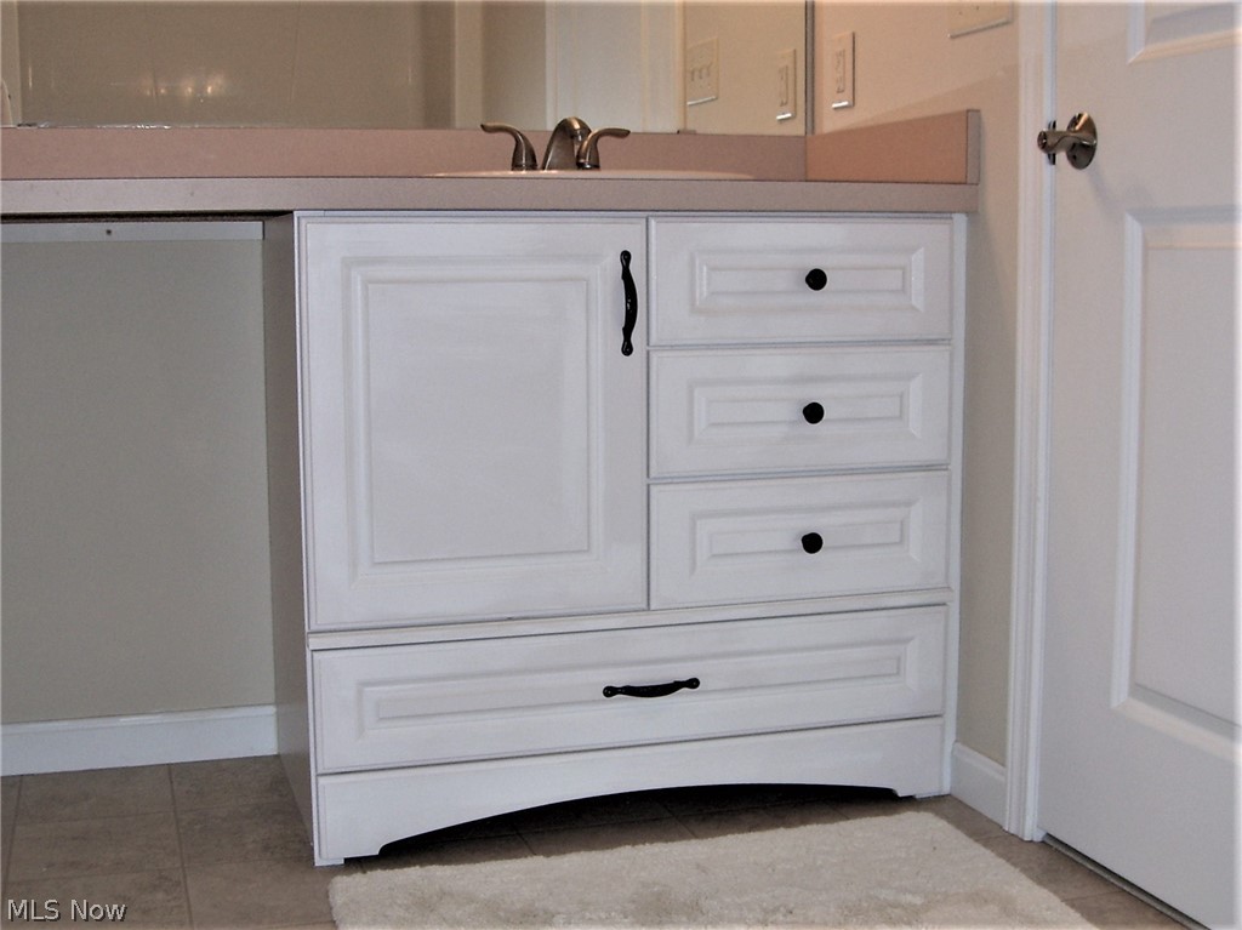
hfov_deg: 51.4
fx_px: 1291
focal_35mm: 36
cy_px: 465
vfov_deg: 39.6
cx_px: 621
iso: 80
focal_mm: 6
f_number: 2.7
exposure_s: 1/60
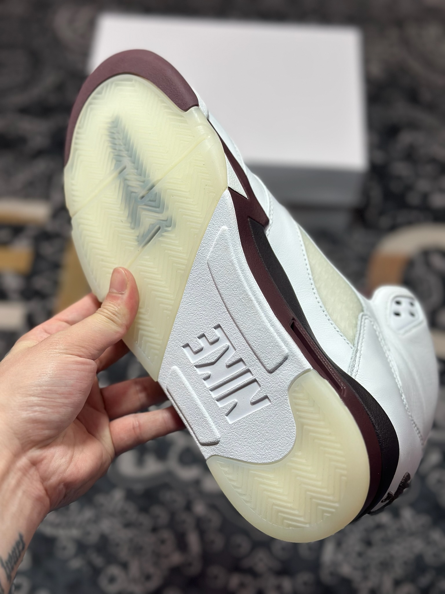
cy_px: 297
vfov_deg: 39.7
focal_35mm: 48
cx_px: 222
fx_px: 823
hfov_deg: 30.3
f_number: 1.78
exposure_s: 1/830
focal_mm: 6.86
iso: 80
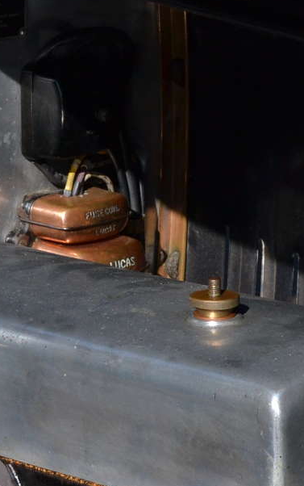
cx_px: 35
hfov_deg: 6.5
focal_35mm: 203
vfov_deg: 10.3
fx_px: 2687
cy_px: 390
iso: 400
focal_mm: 40
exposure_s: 1/500
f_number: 11
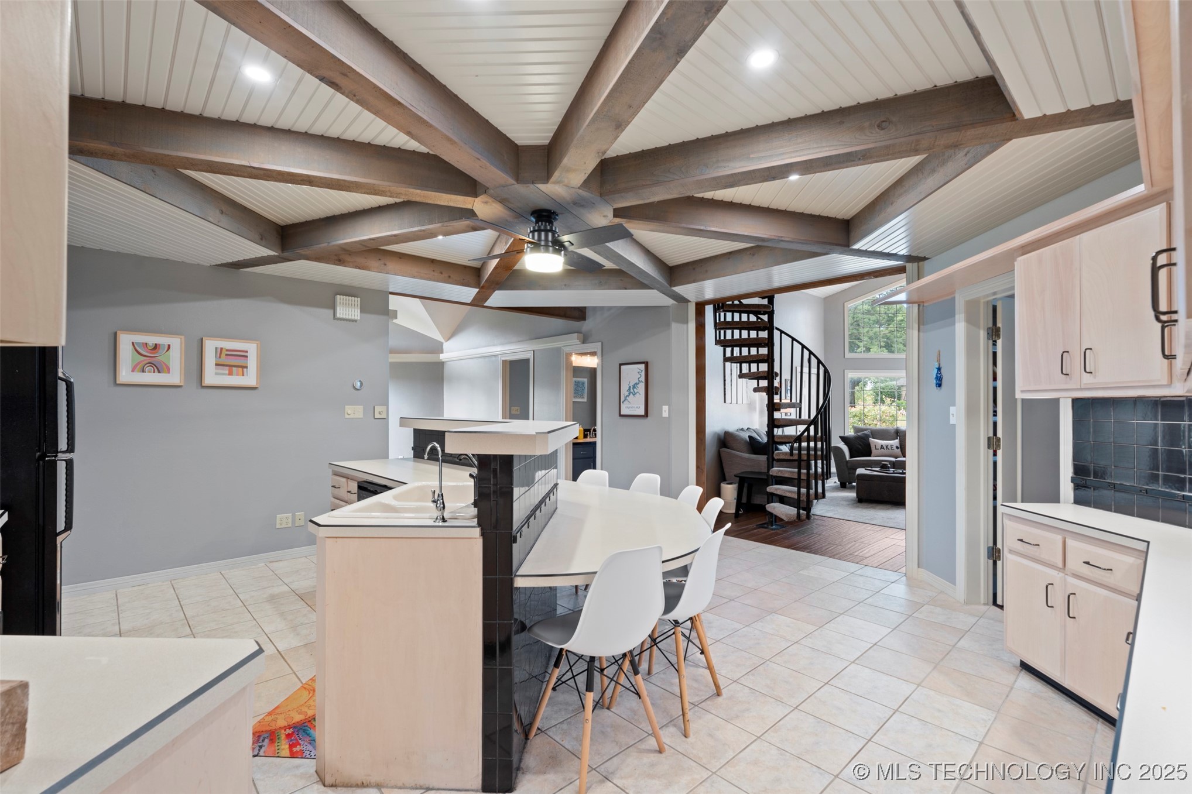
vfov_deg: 73.7
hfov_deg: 96.7
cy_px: 397
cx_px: 596
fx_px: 530
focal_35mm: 16
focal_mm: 16
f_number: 9
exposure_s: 1.3
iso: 250
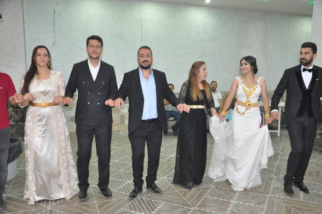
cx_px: 161
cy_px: 107
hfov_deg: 59.5
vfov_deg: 41.6
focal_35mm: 32
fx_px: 281
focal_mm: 21
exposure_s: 1/60
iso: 1250
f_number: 4.5
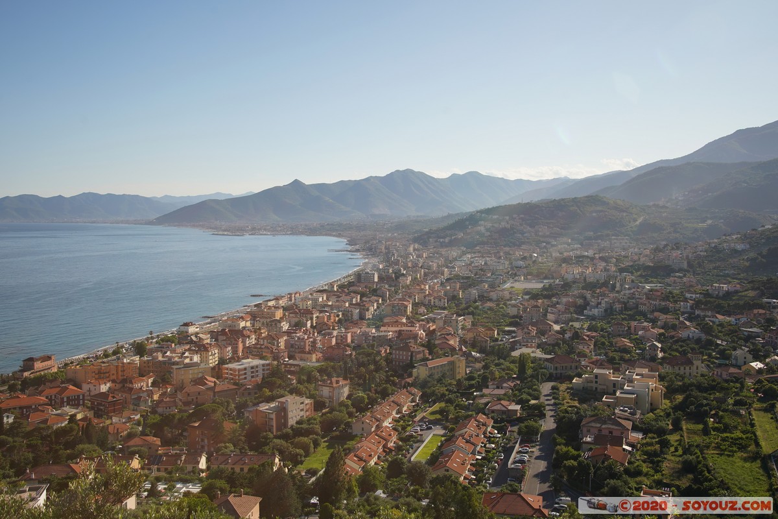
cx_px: 389
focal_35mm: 37
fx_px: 800
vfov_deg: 35.9
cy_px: 260
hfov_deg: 51.9
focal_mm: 37
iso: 100
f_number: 8
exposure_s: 1/320
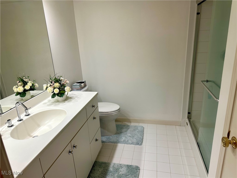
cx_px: 118
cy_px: 89
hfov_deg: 71.6
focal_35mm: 24
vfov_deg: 56.8
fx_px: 164
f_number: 1.78
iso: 125
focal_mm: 6.86
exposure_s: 1/120
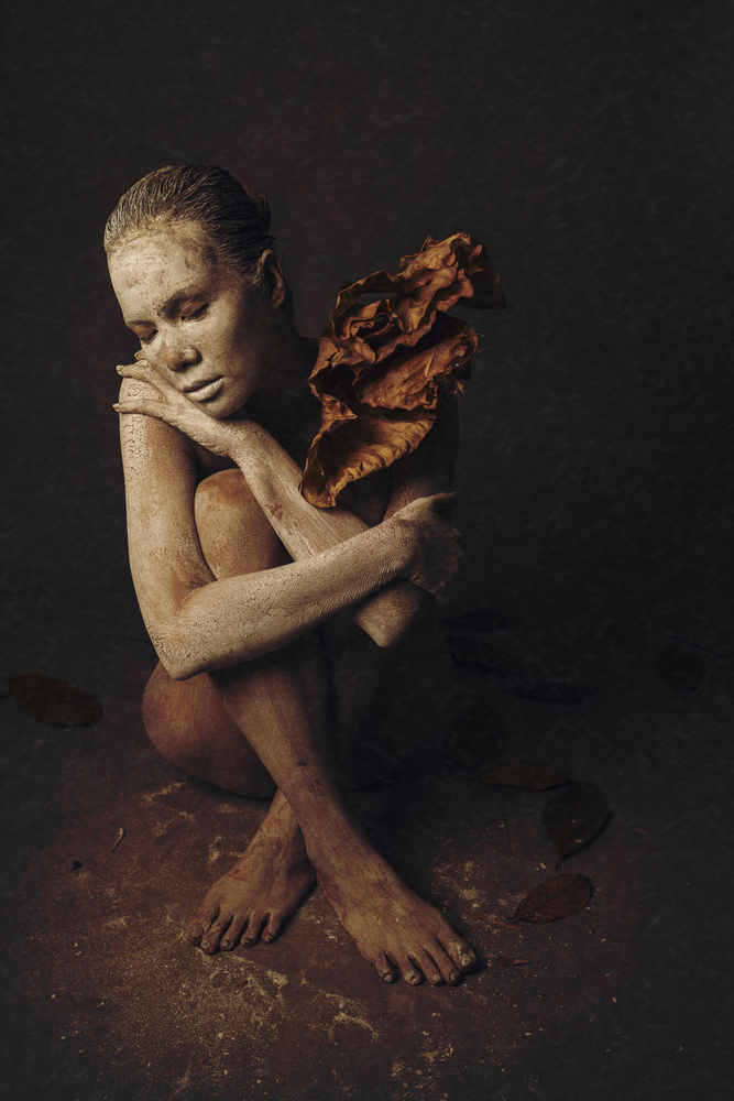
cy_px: 550
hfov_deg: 32.6
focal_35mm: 41
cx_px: 367
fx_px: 1253
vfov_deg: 47.4
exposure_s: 1/100
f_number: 8
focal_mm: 41
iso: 100
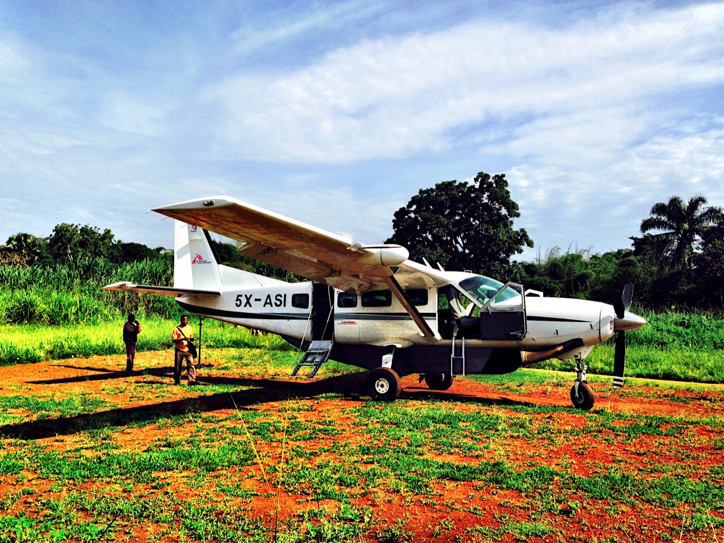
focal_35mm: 33
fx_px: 690
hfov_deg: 55.4
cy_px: 272
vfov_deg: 42.9
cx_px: 362
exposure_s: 1/3012
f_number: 2.4
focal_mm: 4.12
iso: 50
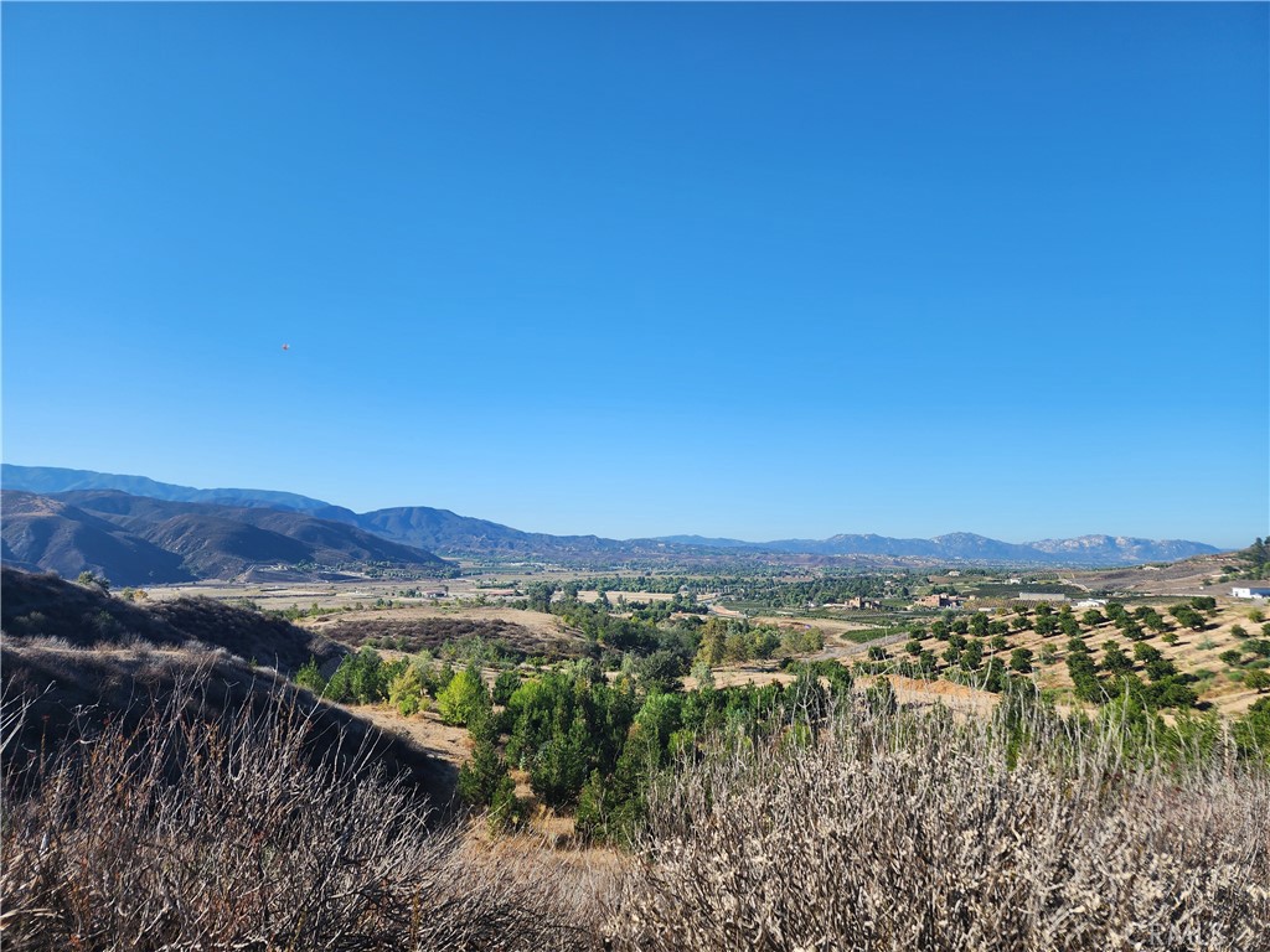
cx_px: 635
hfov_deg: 73.9
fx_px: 844
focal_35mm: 23
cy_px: 476
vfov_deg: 58.9
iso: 12
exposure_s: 1/942
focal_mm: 6.4
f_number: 1.8
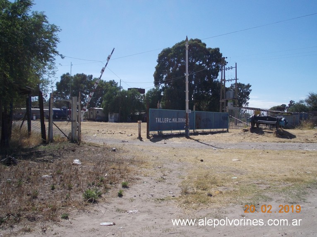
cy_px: 118
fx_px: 348
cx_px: 158
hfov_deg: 49.0
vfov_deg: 37.7
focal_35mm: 38
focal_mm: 5.3
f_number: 6.2
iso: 80
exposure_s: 1/400
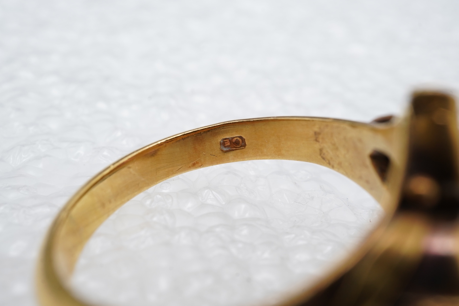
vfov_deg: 29.9
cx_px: 230
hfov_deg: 43.6
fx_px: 574
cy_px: 153
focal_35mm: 45
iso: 640
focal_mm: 30
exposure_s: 1/125
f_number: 22
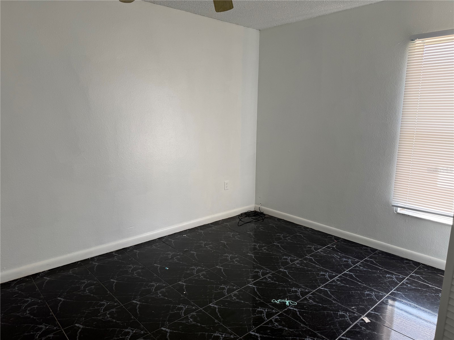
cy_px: 170
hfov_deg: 71.6
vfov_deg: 56.8
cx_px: 227
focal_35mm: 24
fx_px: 315
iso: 80
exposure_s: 1/121
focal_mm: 6.76
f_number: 1.78
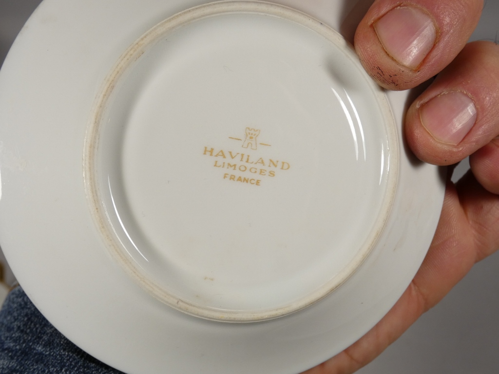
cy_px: 187
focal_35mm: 48
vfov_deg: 30.3
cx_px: 250
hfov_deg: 39.7
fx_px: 692
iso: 125
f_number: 3.8
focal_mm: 8.6
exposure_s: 1/125
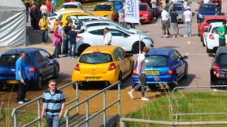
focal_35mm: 114
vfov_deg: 10.5
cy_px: -4
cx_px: 276
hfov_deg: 17.8
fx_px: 686
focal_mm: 26
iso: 100
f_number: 9
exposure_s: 1/320
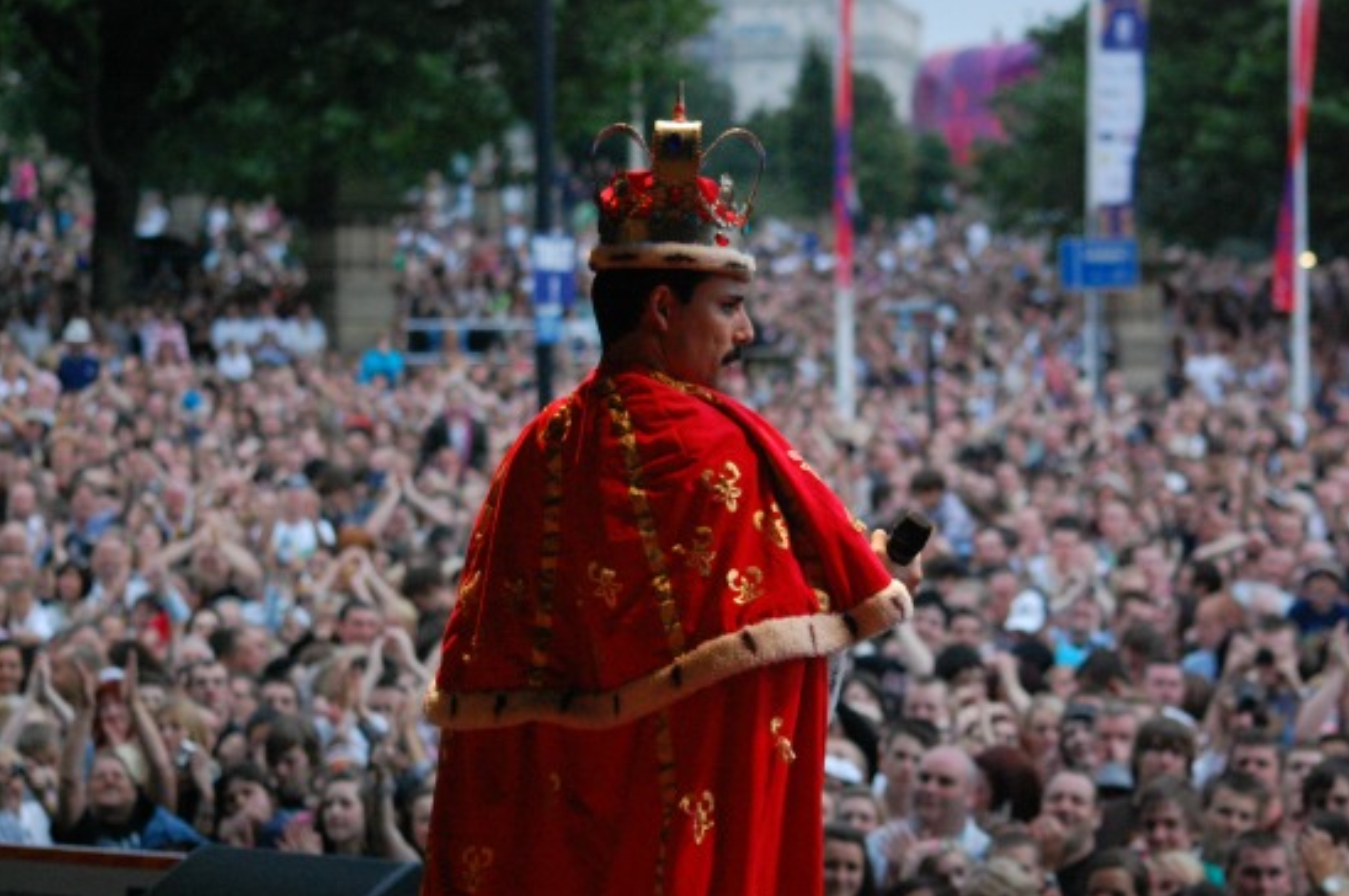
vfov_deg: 12.1
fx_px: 4229
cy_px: 478
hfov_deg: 18.1
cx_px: 709
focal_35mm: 113
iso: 1600
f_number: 4
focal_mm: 70
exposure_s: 1/400
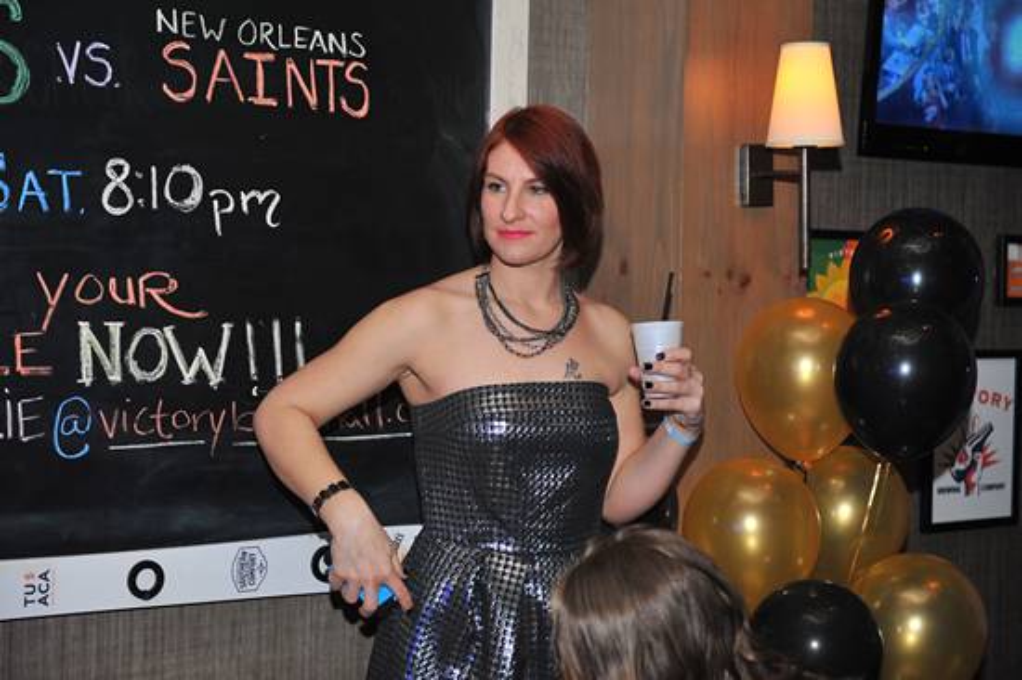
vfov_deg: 19.4
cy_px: 340
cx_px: 511
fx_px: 1986
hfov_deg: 28.9
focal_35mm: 70
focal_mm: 70
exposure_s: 1/100
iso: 1250
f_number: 3.5
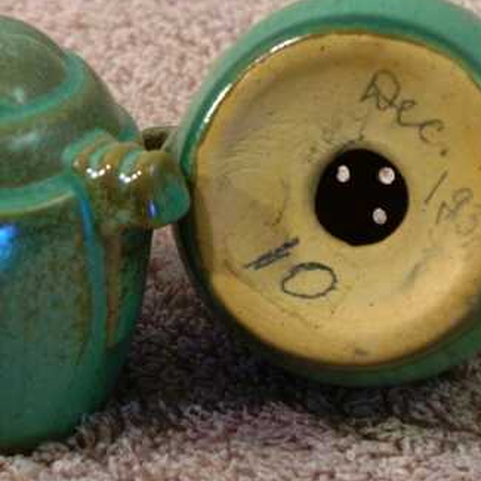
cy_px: 223
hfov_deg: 10.8
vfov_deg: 10.8
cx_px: 166
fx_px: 2547
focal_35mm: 162
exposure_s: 1/15
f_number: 4.8
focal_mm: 19.4
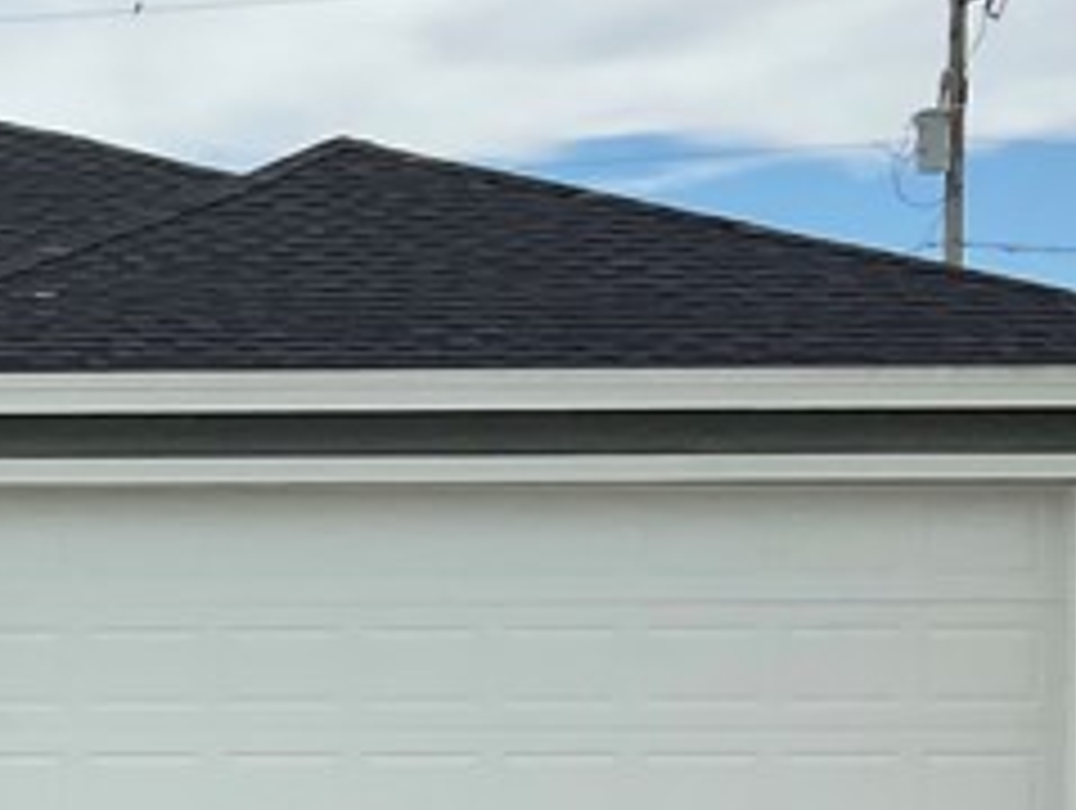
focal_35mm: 124
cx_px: -648
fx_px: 3860
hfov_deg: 14.5
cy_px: 819
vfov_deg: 11.9
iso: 16
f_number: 1.8
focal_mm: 3
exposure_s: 1/2801
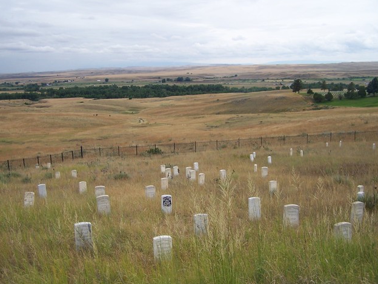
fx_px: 426
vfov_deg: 36.8
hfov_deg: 47.9
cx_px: 190
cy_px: 143
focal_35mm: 39
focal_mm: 6.3
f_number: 2.8
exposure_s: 1/750
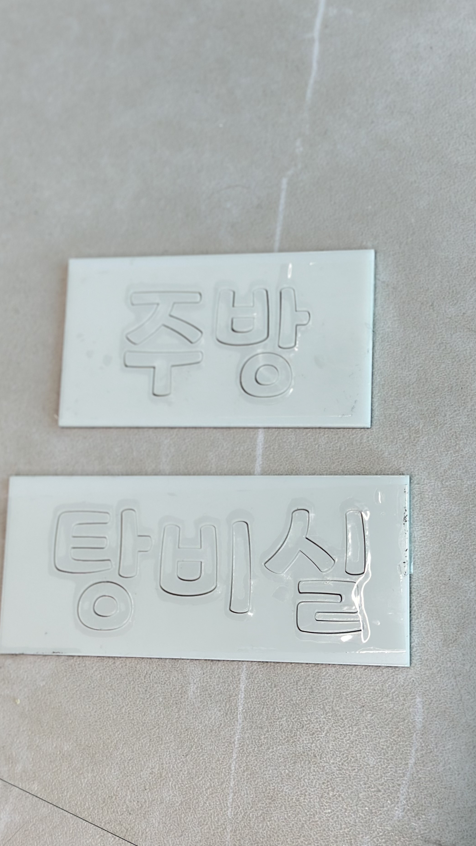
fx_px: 1279
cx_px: 206
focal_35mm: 57
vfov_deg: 36.6
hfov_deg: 21.1
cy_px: 421
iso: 80
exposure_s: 1/120
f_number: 1.78
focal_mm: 6.86
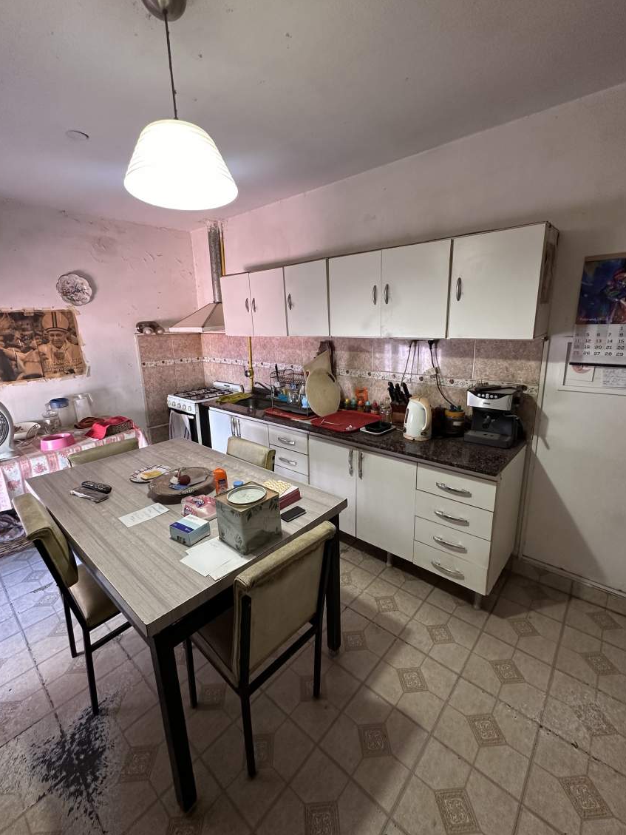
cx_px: 314
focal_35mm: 15
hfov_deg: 81.8
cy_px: 408
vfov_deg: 98.2
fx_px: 362
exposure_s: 1/50
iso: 200
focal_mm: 2.22
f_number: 2.2
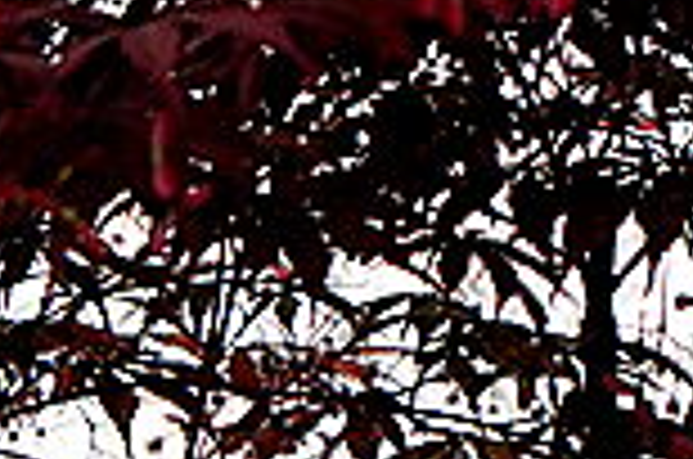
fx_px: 9010
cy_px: -531
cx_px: 1440
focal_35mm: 469
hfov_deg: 4.3
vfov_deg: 2.9
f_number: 4.5
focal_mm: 60
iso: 160
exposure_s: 1/160
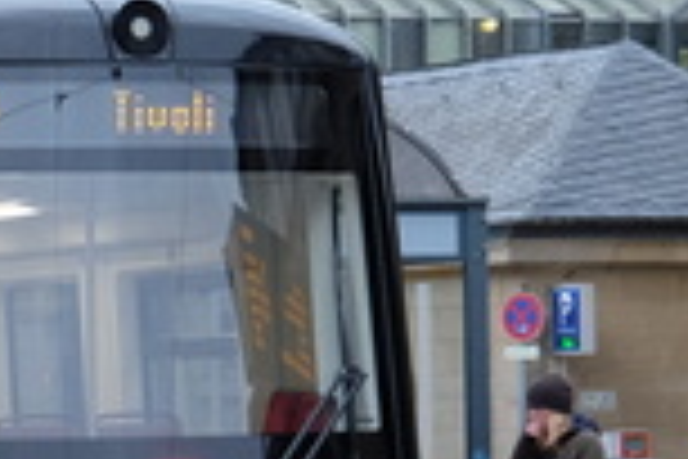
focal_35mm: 243
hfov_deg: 8.4
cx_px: 31
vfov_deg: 5.7
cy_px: 212
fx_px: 4644
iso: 2000
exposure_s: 1/250
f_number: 3.6
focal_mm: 31.5
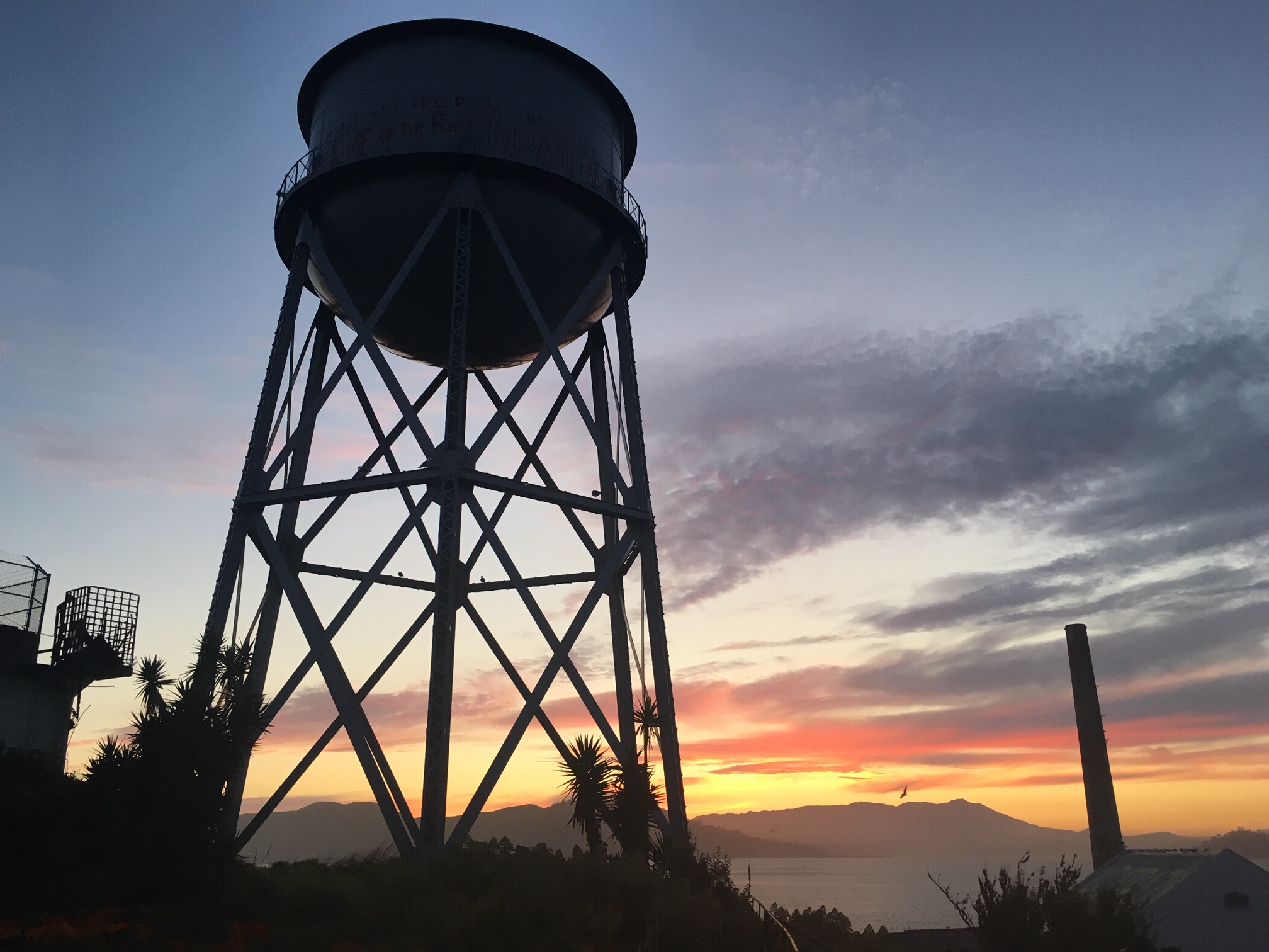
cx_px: 634
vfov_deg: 48.2
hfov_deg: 61.7
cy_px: 476
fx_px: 1063
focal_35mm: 29
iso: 25
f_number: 2.2
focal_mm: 4.15
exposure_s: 1/30
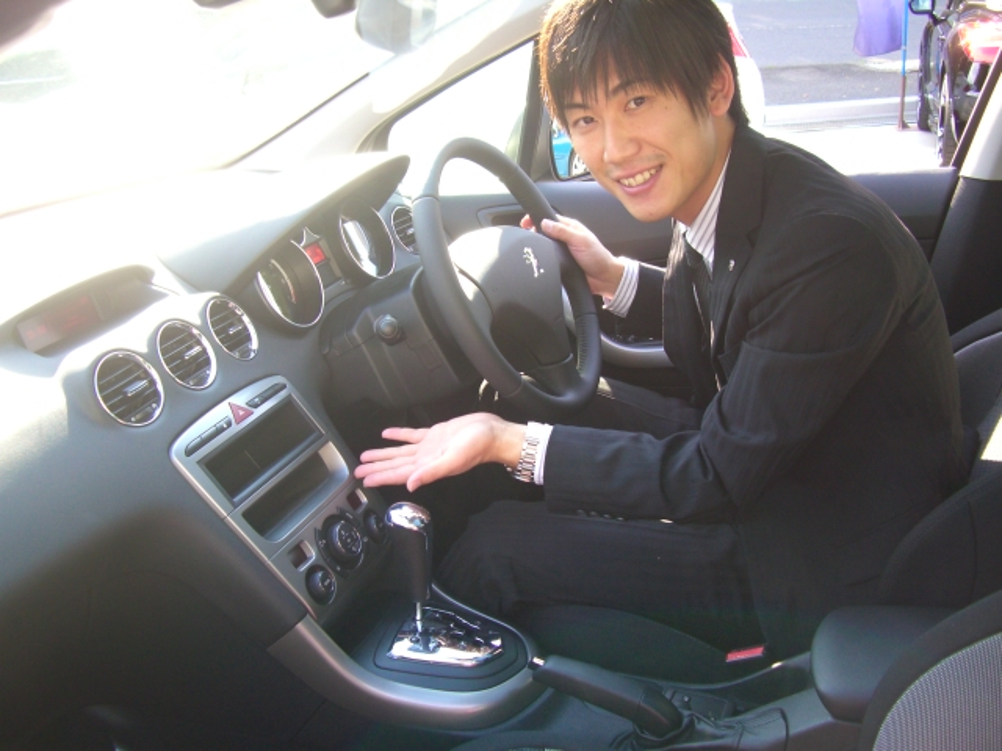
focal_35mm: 38
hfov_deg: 49.0
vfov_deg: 37.7
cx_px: 501
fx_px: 1100
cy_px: 376
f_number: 2.8
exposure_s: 1/80
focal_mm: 7.9
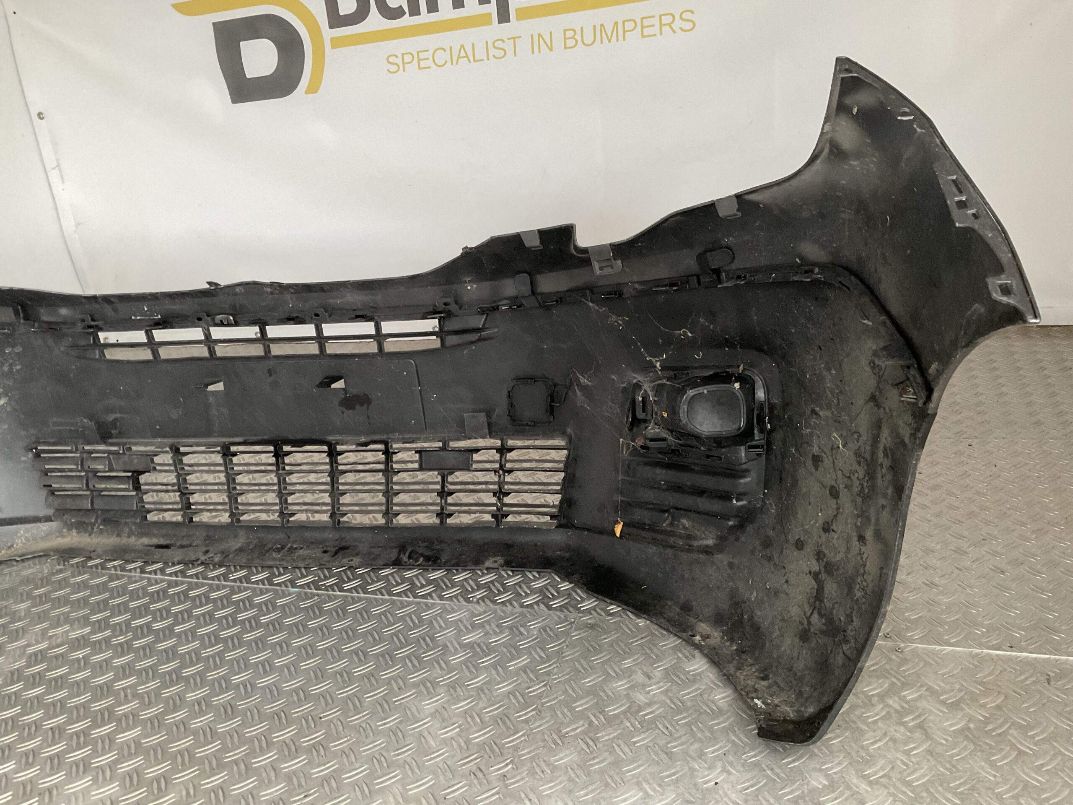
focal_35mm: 29
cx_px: 536
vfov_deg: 48.2
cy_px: 402
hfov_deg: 61.7
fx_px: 899
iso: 160
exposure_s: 1/50
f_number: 1.8
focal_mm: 3
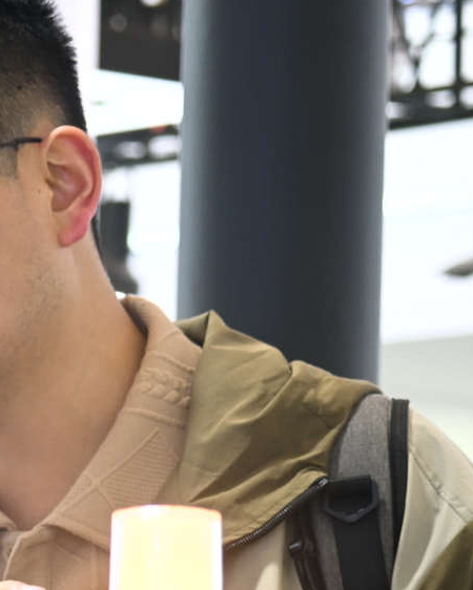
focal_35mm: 250
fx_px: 4372
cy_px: 477
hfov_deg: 6.1
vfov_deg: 7.7
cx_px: -364
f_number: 4.5
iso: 450
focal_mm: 52
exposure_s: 1/100
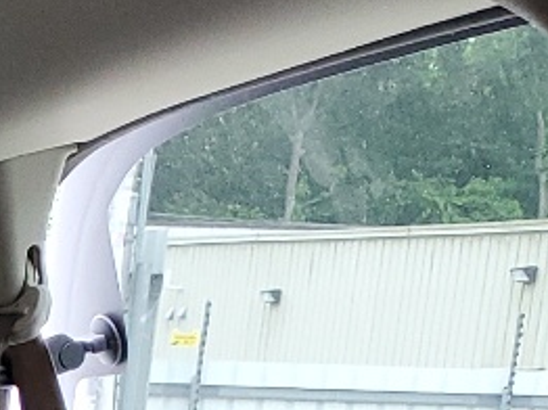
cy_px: 1067
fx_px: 2515
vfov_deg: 8.3
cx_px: -824
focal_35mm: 159
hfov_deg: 10.5
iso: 94
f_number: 1.5
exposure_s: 1/120
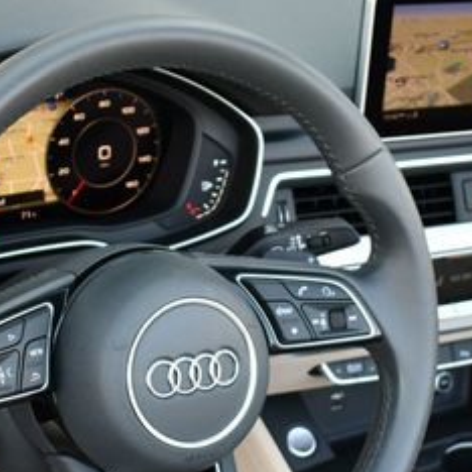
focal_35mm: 93
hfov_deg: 18.7
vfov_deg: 18.6
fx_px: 1435
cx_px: 202
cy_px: 299
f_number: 3.5
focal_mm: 20
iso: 450
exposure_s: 1/250
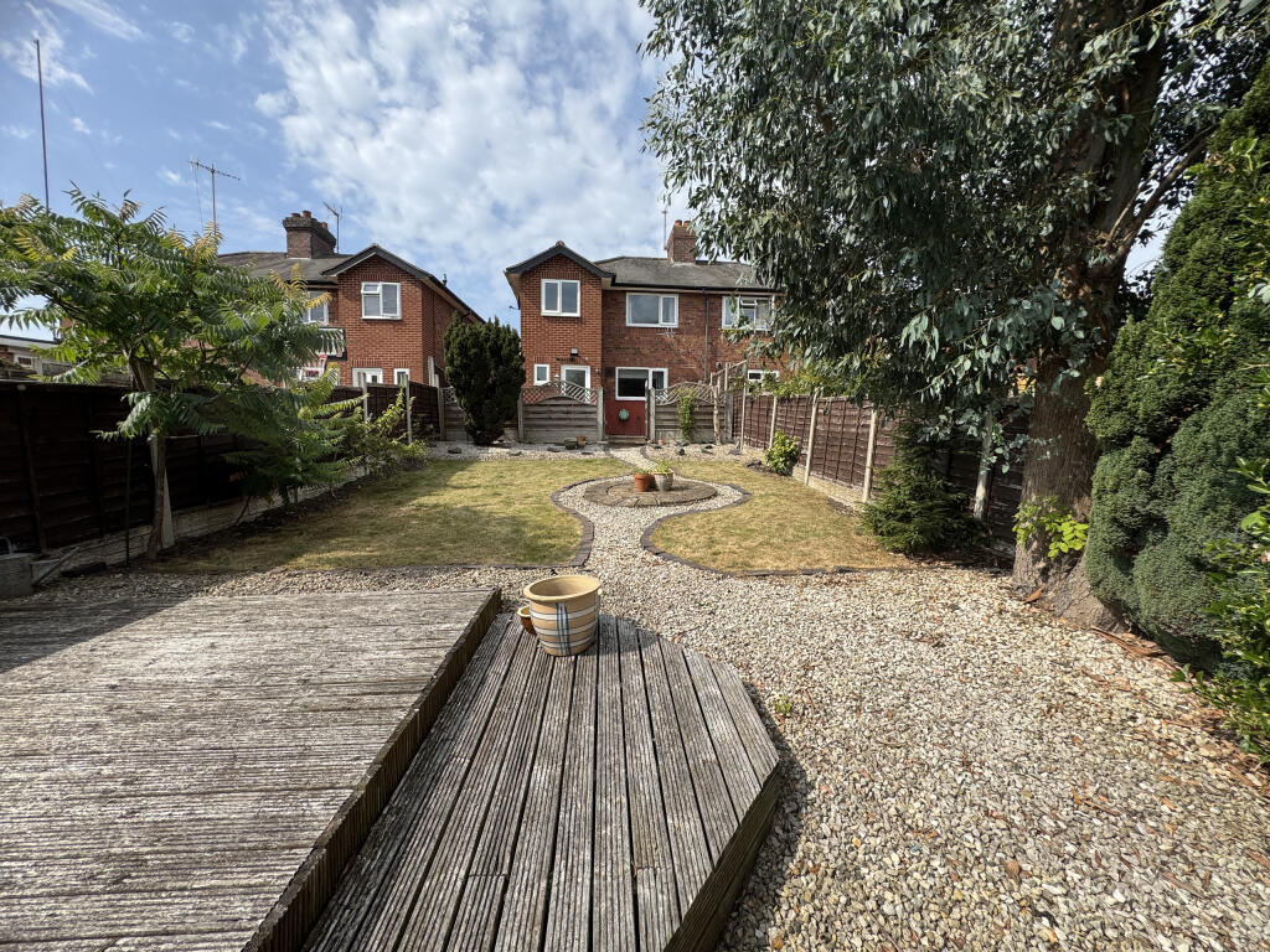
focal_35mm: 14
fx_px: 514
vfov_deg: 85.7
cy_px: 476
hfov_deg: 102.1
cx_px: 635
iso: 50
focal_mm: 2.22
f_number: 2.2
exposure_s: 1/1449
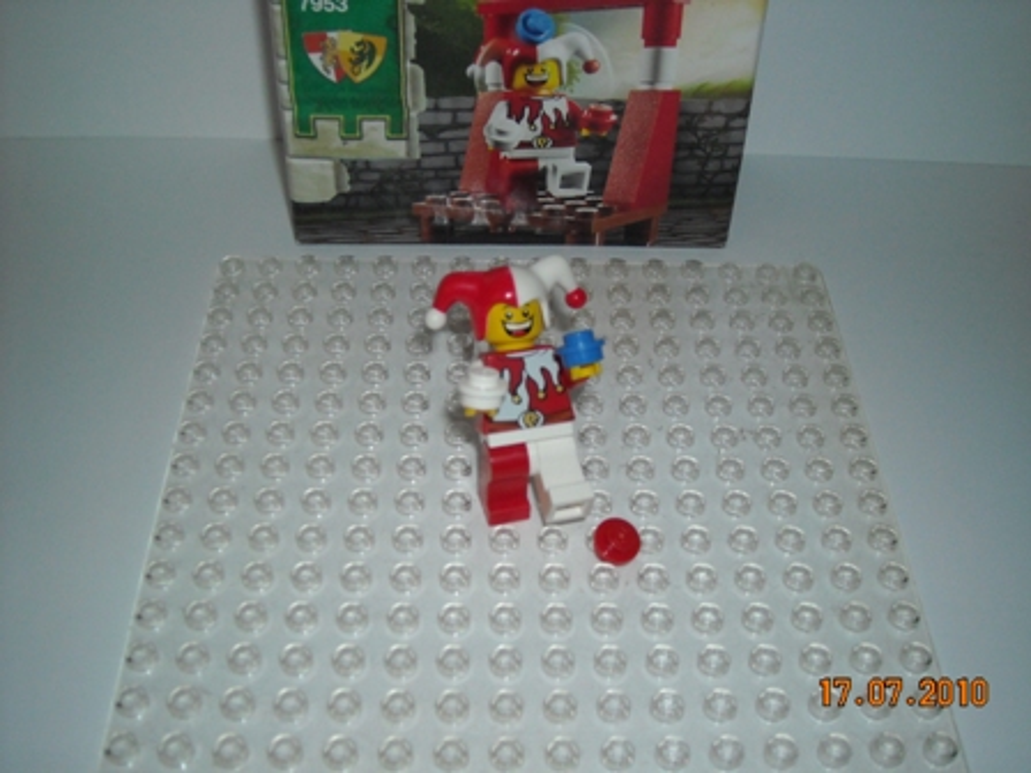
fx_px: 1310
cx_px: 516
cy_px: 386
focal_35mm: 44
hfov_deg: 42.9
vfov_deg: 32.9
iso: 200
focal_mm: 7.1
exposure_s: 1/60
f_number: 6.1
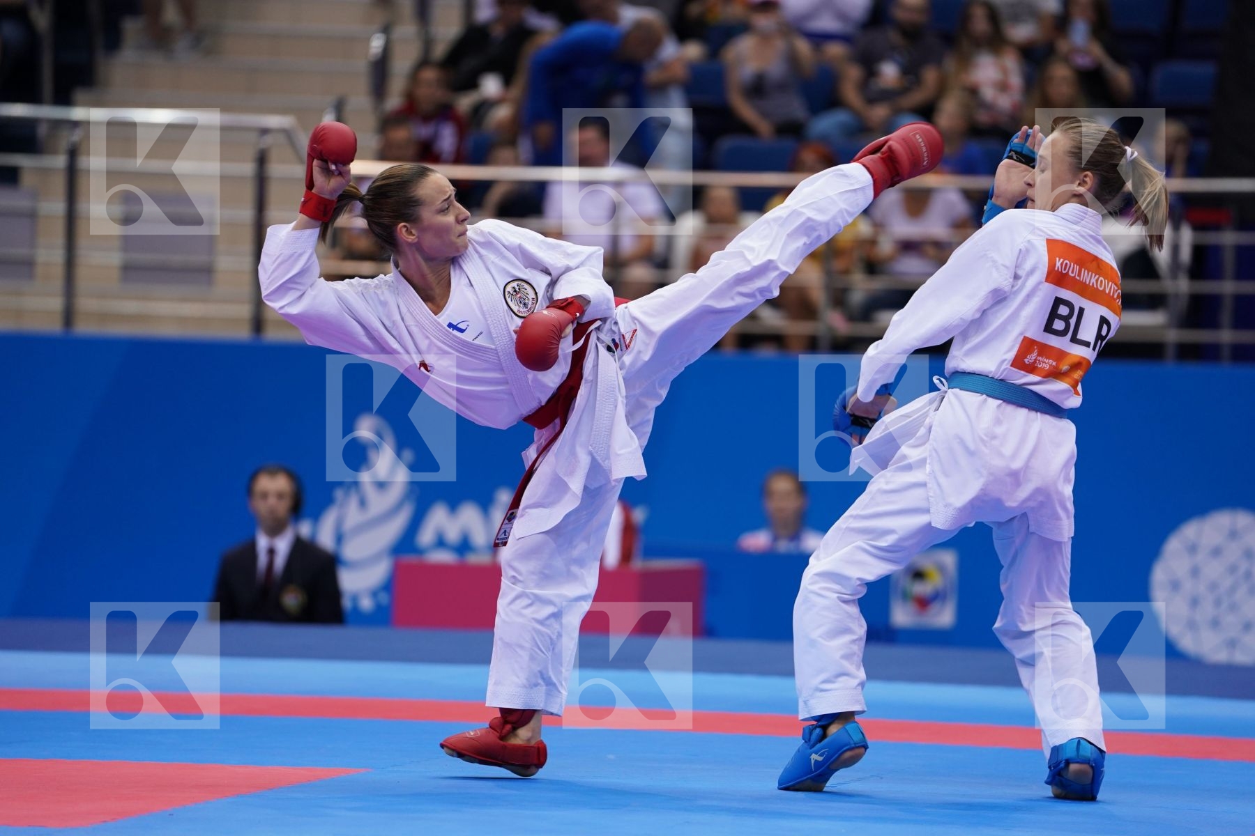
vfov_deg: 6.9
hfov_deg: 10.3
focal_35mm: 200
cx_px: 628
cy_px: 418
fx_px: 6972
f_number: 2.8
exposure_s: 1/1000
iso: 1000
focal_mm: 200
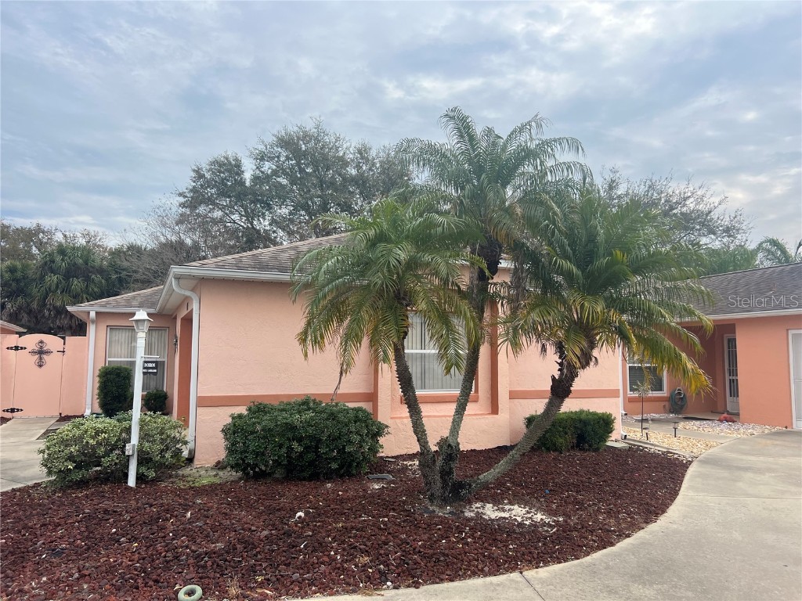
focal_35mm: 26
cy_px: 300
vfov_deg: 53.1
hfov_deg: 67.3
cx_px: 401
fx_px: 602
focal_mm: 5.7
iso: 50
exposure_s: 1/3831
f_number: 1.5
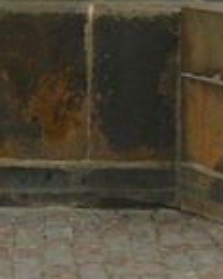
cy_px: -304
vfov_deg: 7.8
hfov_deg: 6.6
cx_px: 76
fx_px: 1937
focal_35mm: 235
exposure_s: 1/60
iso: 100
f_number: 3.2
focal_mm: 9.9
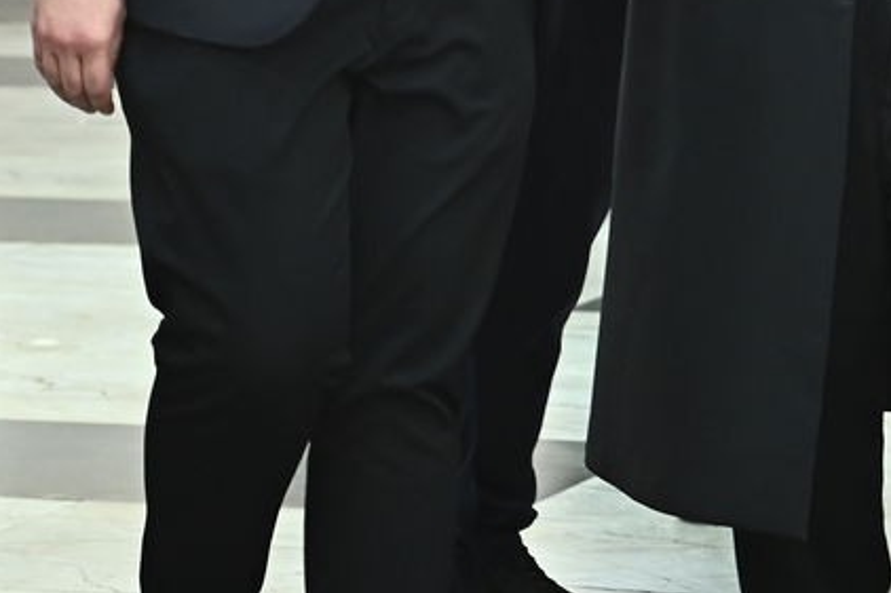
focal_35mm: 249
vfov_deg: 5.5
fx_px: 6160
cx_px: 794
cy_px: -346
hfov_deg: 8.2
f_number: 4.5
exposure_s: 1/160
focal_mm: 75
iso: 2500
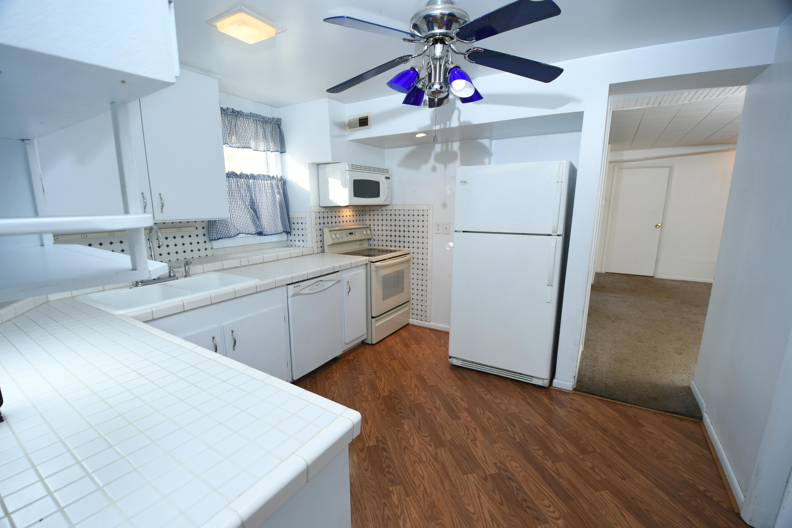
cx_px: 396
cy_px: 264
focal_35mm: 15
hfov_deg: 100.4
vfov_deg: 77.3
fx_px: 330
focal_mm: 10
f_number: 4
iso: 100
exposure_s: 1/40
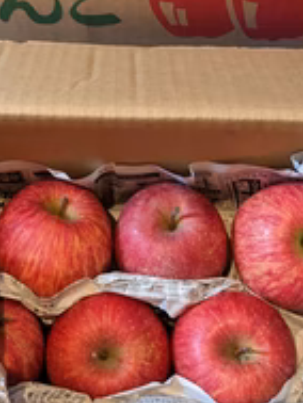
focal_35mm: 57
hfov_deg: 25.6
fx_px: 664
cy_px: 173
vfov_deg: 33.7
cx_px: 111
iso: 426
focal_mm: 4.38
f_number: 1.73
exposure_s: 1/25
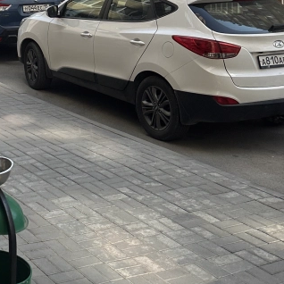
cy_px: -74
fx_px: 668
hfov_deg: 21.9
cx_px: -72
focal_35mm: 72
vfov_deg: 21.9
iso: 80
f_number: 1.78
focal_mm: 6.86
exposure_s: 1/2809
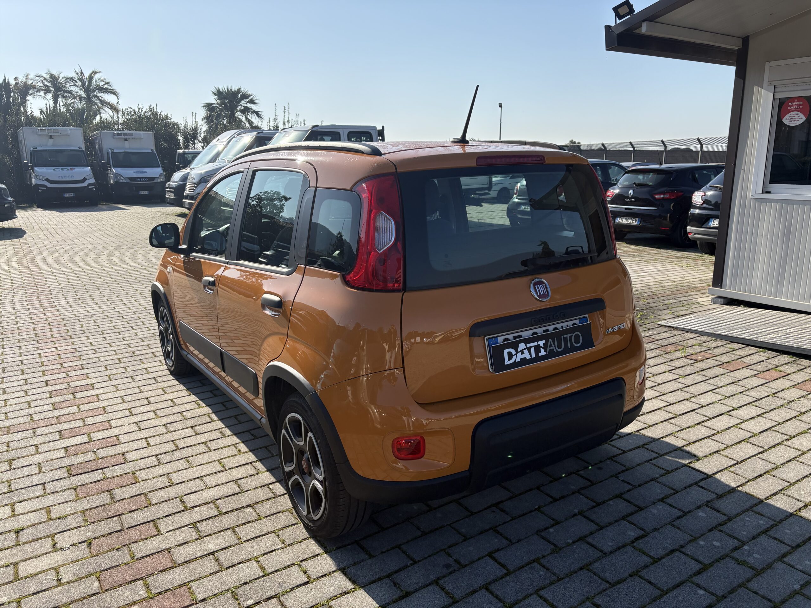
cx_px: 406
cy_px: 304
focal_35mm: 26
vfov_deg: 53.1
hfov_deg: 67.3
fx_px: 609
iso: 64
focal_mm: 5.96
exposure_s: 1/5348
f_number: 1.6
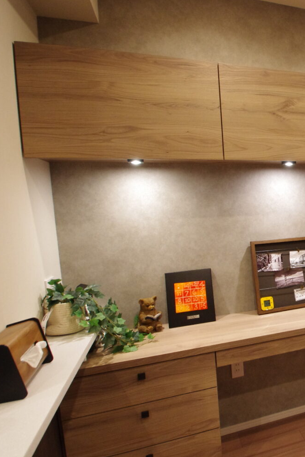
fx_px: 356
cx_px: 344
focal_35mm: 28
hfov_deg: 37.8
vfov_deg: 65.5
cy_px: 229
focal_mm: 11.88
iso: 1600
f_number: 8
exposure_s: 1/30
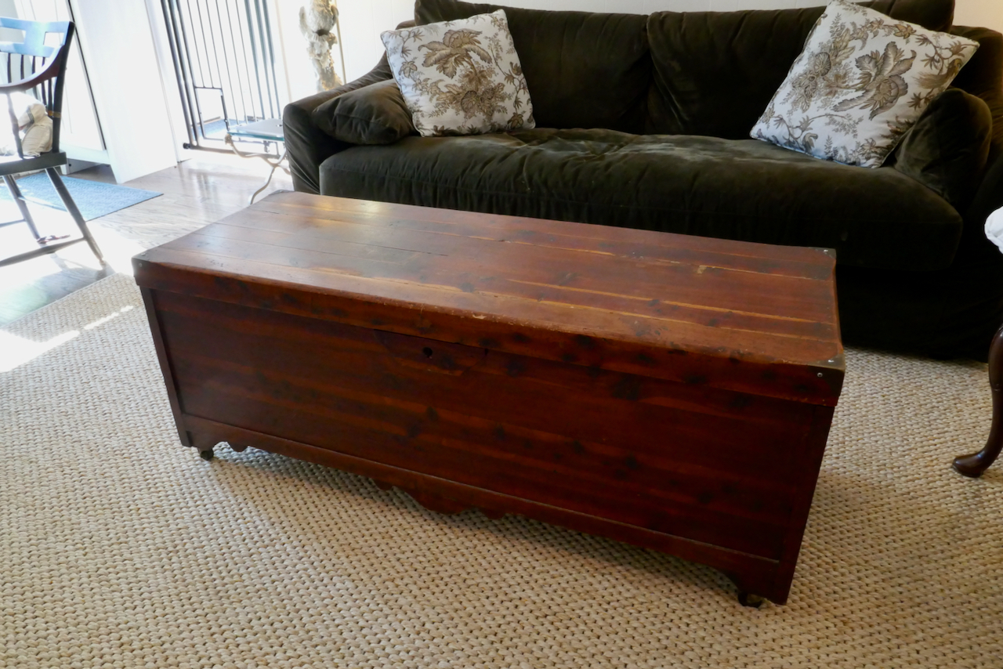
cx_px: 502
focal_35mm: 25
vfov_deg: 51.3
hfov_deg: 71.5
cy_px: 334
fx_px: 697
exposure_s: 1/40
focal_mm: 9.1
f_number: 8
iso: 1600
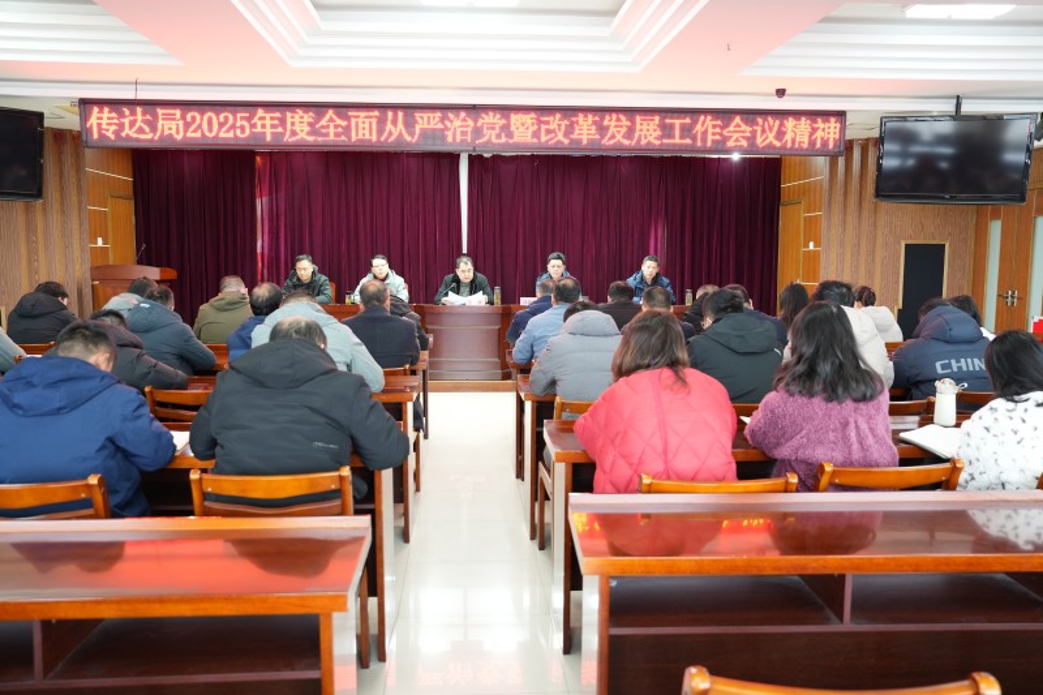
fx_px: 840
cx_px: 522
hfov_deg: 63.7
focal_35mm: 29
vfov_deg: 44.9
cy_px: 348
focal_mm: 29
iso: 500
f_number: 4
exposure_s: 1/10
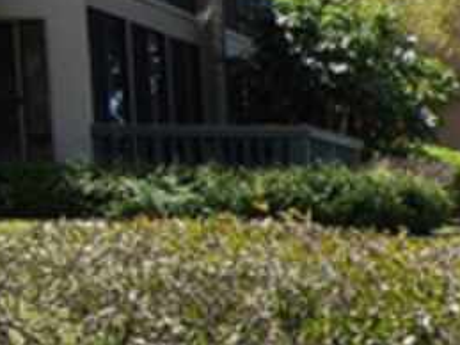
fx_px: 1700
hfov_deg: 12.2
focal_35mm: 128
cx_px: 1117
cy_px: 475
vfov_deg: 11.2
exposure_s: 1/250
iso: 200
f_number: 8
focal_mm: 18
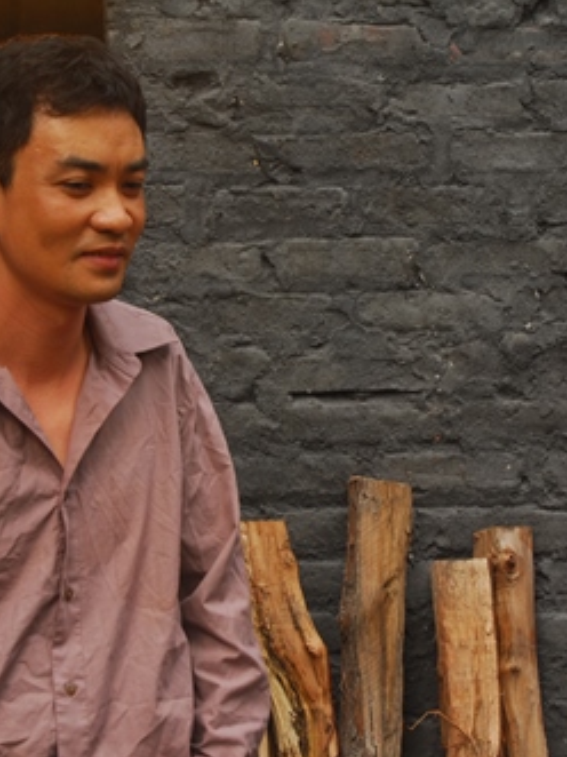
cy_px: 378
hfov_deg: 15.4
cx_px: 341
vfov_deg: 20.4
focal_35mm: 96
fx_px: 2098
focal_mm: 44
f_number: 9
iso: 160
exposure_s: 1/50
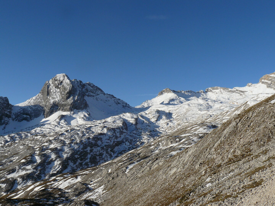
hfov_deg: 51.4
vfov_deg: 39.7
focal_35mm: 36
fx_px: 286
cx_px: 138
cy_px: 103
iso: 100
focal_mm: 6
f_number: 6.3
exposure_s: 1/400
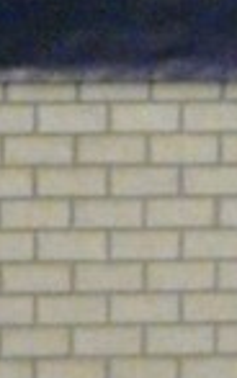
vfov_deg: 1.7
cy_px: 918
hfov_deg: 1.1
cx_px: 940
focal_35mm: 1207
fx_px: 12461
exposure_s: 1/60
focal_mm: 27
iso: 800
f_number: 3.6
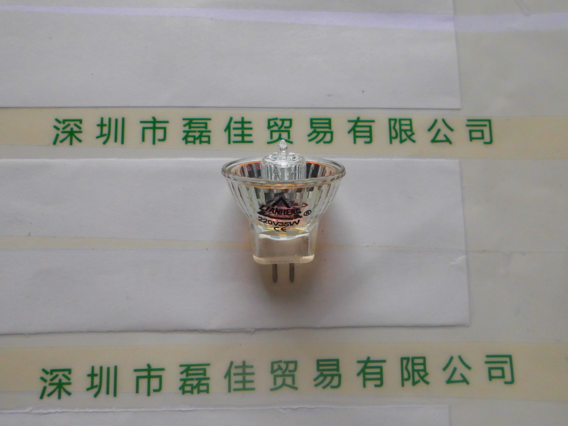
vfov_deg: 53.1
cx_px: 284
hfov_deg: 67.3
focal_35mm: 26
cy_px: 213
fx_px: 427
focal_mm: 4.6
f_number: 3.2
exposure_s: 1/117
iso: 100
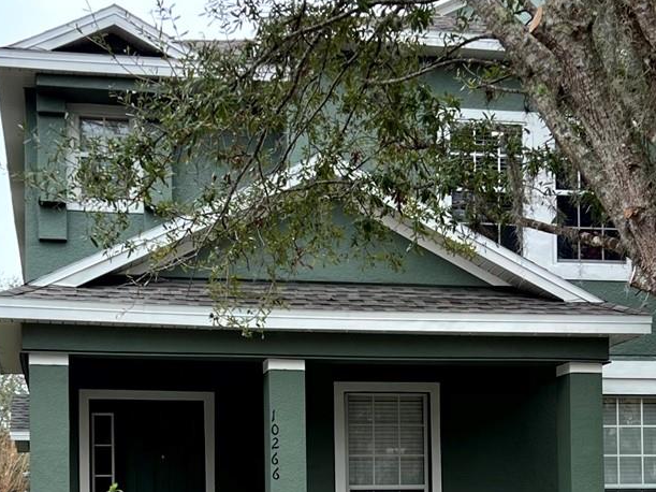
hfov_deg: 28.6
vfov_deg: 21.0
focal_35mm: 68
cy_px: 480
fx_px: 1288
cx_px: 331
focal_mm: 5.7
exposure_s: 1/597
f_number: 1.5
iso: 50
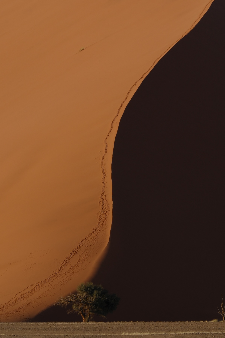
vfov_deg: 15.1
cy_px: 169
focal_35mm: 136
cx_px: 112
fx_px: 1275
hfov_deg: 10.1
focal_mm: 90.4
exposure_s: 1/400
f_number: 5.6
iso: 125
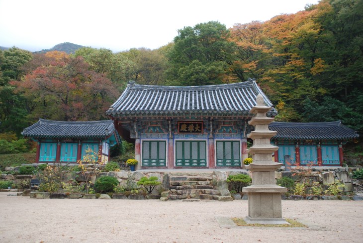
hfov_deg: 61.9
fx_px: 303
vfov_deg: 43.7
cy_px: 122
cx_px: 182
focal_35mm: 30
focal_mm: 20
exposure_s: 1/50
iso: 200
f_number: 3.8
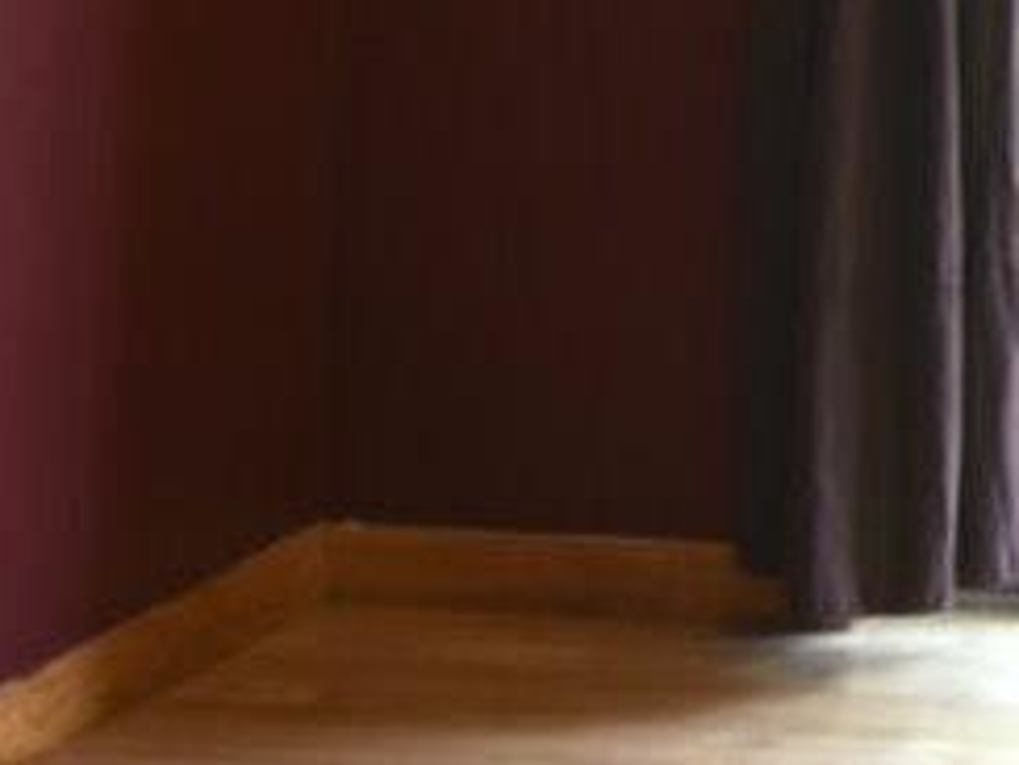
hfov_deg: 15.1
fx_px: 3268
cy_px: -577
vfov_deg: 12.3
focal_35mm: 111
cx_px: 1883
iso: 200
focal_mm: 14
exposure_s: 1/15
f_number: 2.8
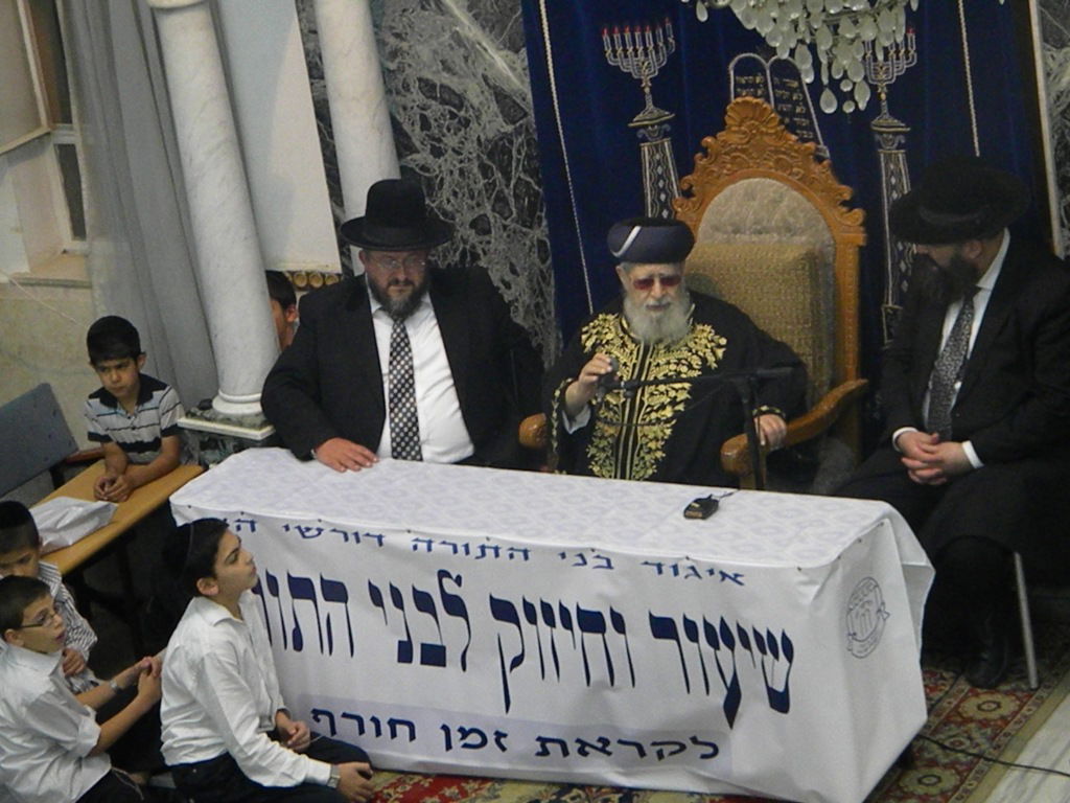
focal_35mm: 105
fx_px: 3246
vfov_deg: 14.1
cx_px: 535
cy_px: 402
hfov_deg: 18.7
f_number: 4.7
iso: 1016
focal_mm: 19
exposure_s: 1/62.8
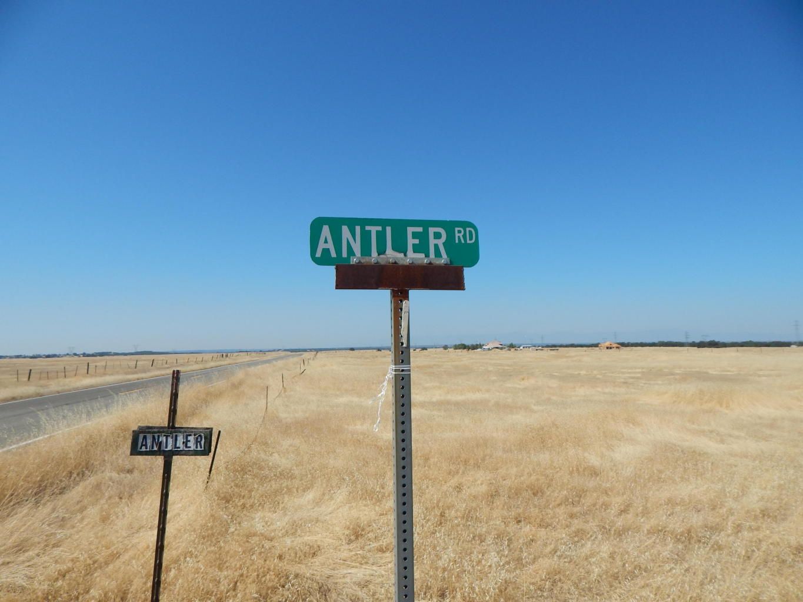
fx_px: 510
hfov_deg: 76.4
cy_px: 301
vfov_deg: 61.1
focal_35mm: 22
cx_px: 402
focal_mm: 4
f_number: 6
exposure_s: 1/800
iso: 125
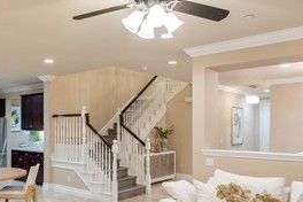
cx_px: 102
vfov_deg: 38.5
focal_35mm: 34
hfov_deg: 54.7
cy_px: 134
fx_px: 286
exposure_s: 1/60
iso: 450
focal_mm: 14
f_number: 4
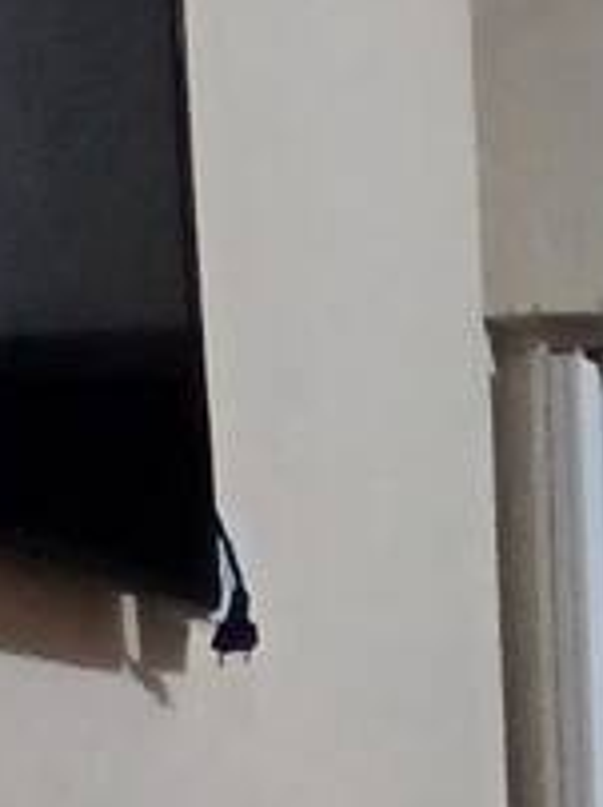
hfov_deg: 15.2
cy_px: 1566
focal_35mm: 91
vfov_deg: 16.8
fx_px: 2118
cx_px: 867
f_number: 2.2
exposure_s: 1/30
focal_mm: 1.4
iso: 160
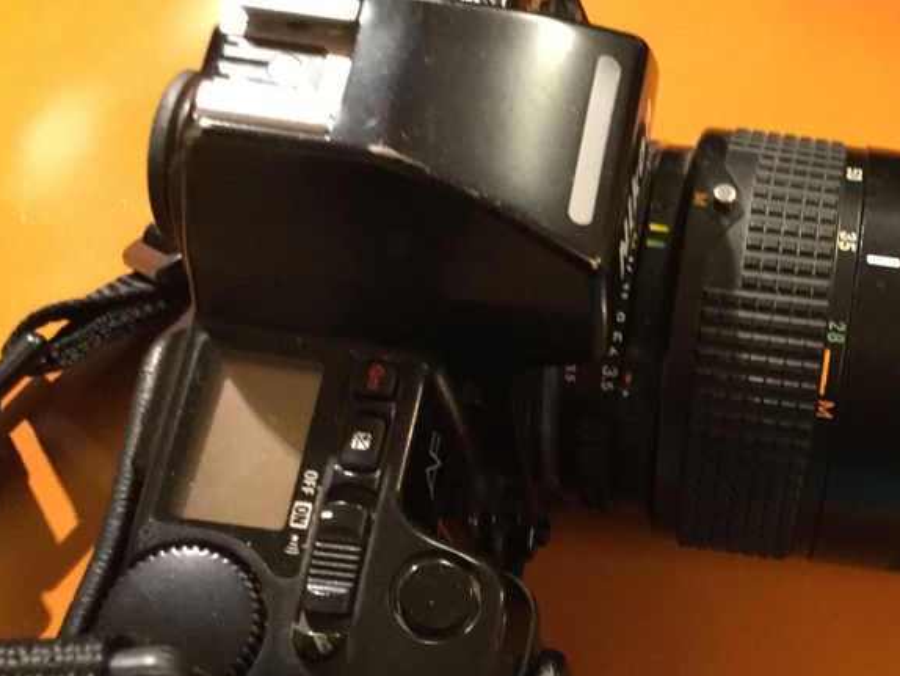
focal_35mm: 54
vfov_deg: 26.9
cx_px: 745
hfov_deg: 34.2
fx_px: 1405
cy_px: 436
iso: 250
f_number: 2.4
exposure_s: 1/17
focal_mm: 3.3
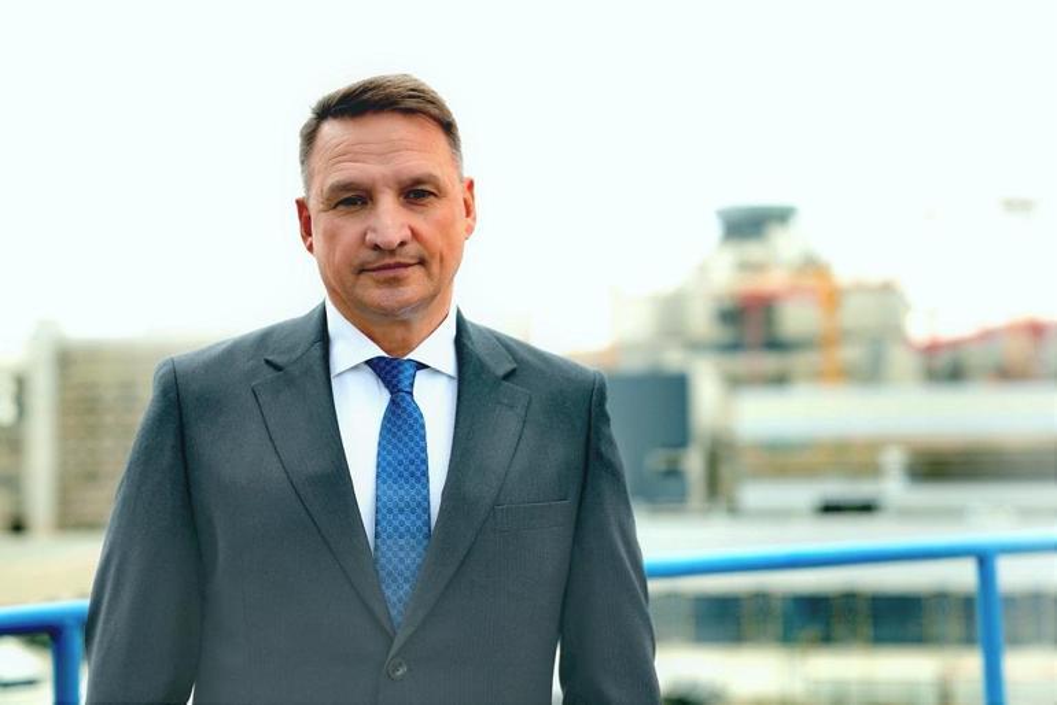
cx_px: 528
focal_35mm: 70
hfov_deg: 28.8
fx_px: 2056
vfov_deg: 19.5
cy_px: 352
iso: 100
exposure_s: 1/125
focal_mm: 70
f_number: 2.8
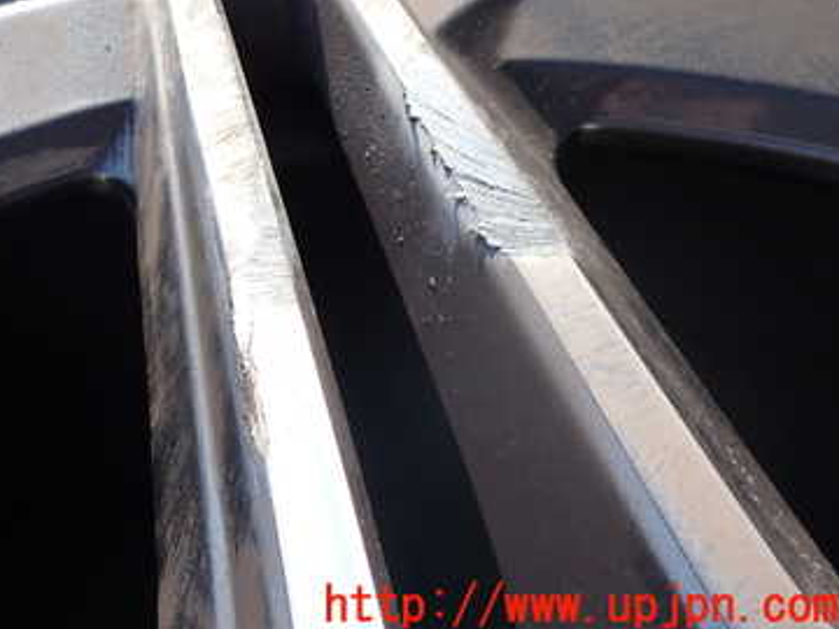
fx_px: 1212
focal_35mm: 50
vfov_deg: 28.4
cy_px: 112
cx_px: 151
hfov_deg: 36.7
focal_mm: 5.4
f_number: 3.2
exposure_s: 1/400
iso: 100
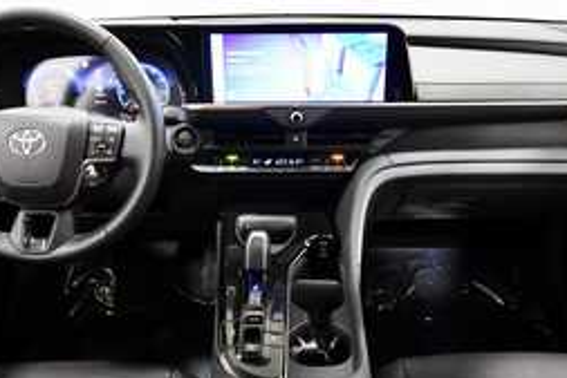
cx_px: 289
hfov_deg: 61.9
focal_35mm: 30
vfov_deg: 43.5
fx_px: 473
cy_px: 225
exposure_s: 1/60
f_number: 5
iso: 3200
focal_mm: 13
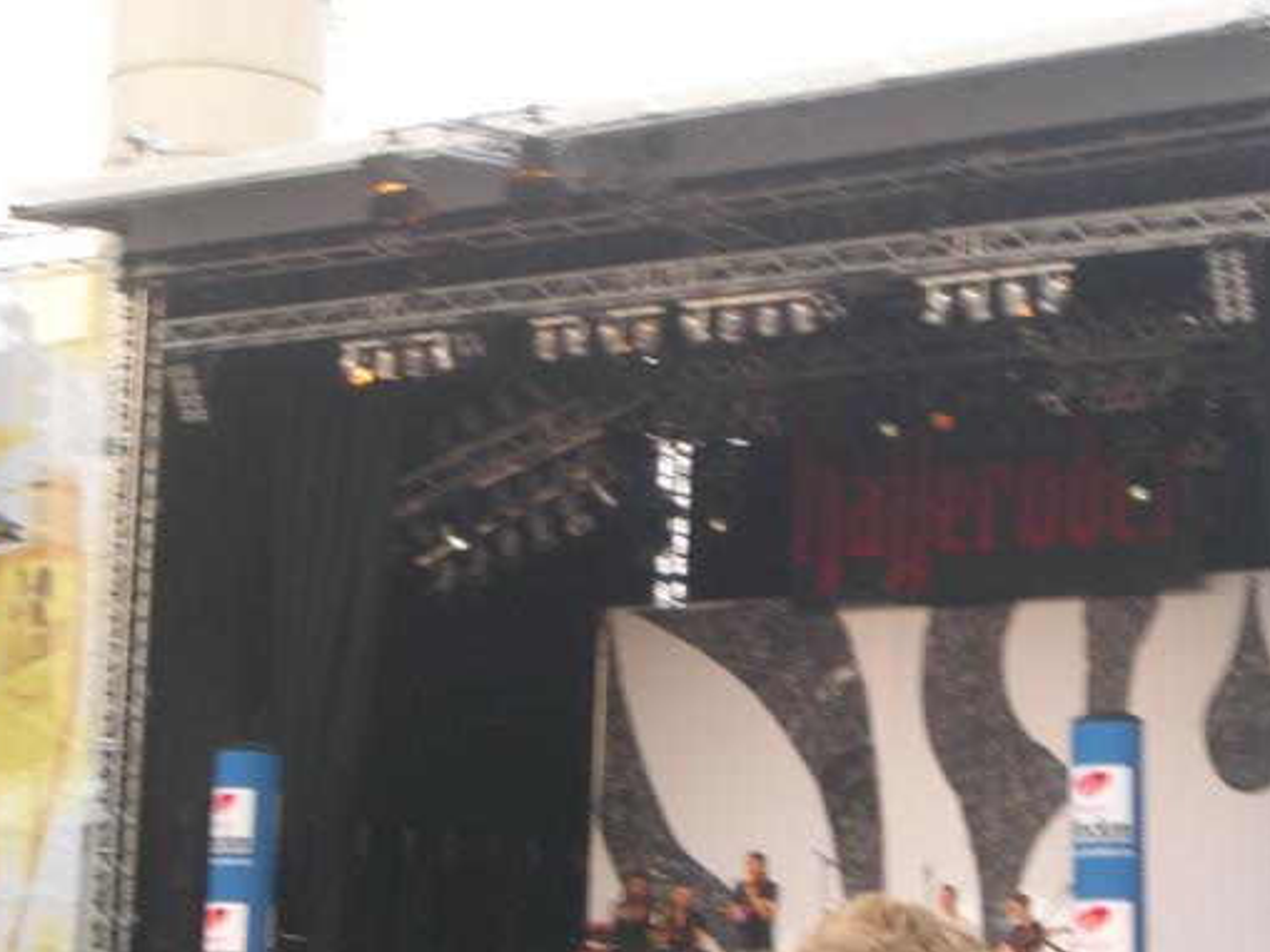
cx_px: 766
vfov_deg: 15.9
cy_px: 556
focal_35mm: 93
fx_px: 3413
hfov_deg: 21.1
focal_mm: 12.2
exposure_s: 1/13
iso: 50
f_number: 3.9
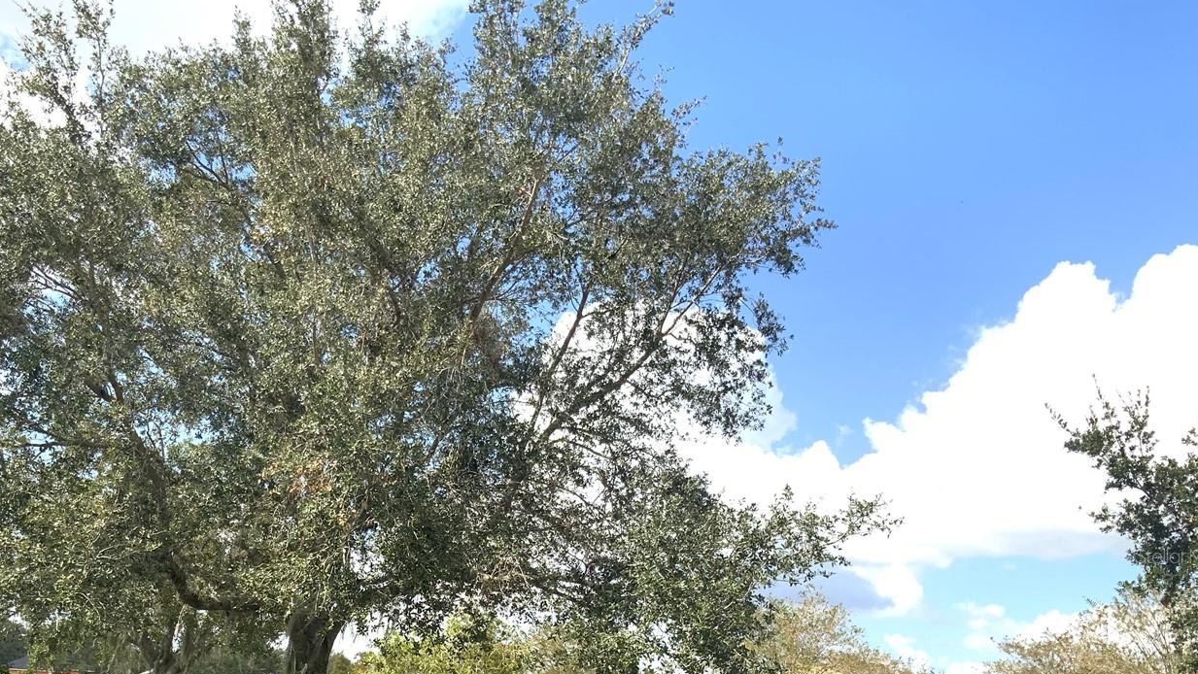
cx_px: 450
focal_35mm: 41
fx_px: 1303
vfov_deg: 28.3
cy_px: 556
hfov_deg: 48.9
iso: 16
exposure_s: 1/1848
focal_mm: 3
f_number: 1.8
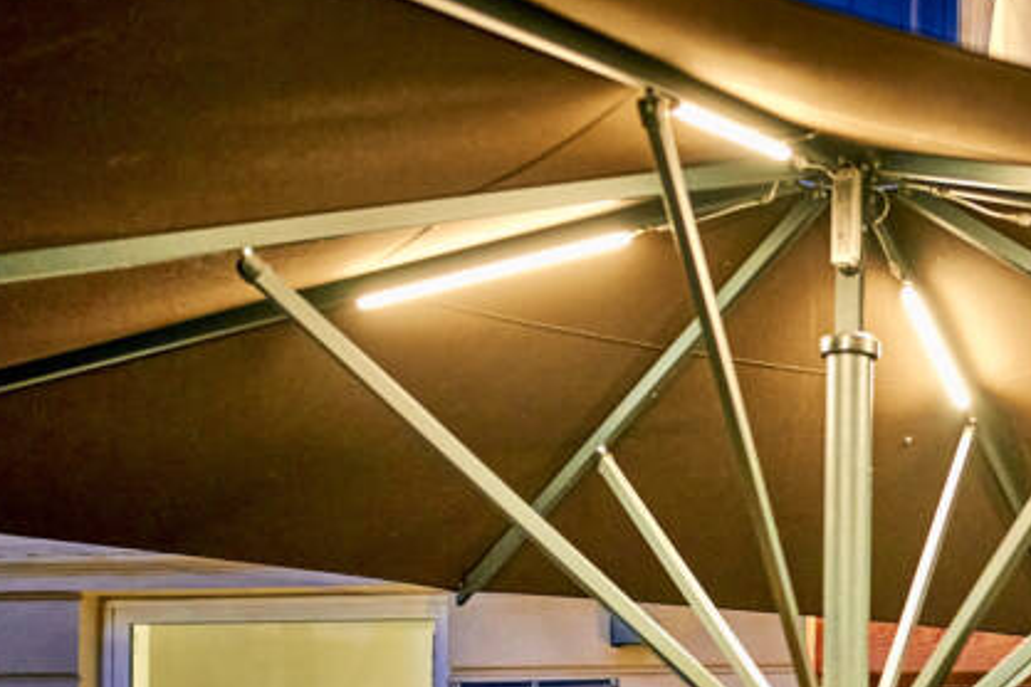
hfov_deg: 22.7
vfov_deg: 15.9
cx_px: 1165
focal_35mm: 84
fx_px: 2405
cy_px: 708
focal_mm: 35
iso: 3200
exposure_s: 1/50
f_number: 2
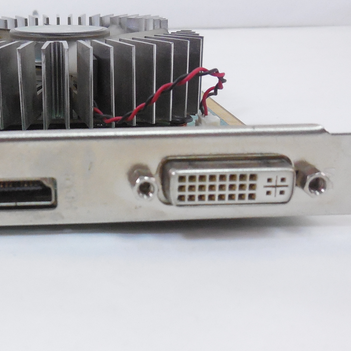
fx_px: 619
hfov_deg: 30.7
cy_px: 166
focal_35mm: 54
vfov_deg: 31.6
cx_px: 63
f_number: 3.1
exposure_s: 1/250
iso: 450
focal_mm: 4.5
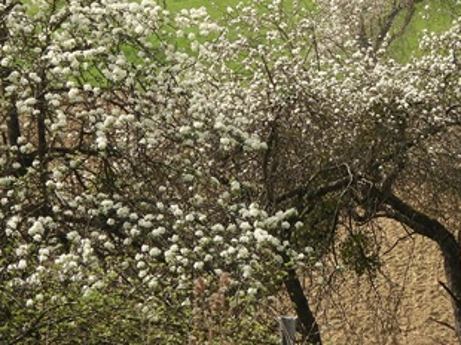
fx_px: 5842
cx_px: 376
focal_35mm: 439
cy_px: -100
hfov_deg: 4.5
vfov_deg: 3.4
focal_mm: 30.3
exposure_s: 1/640
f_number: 4.5
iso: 100
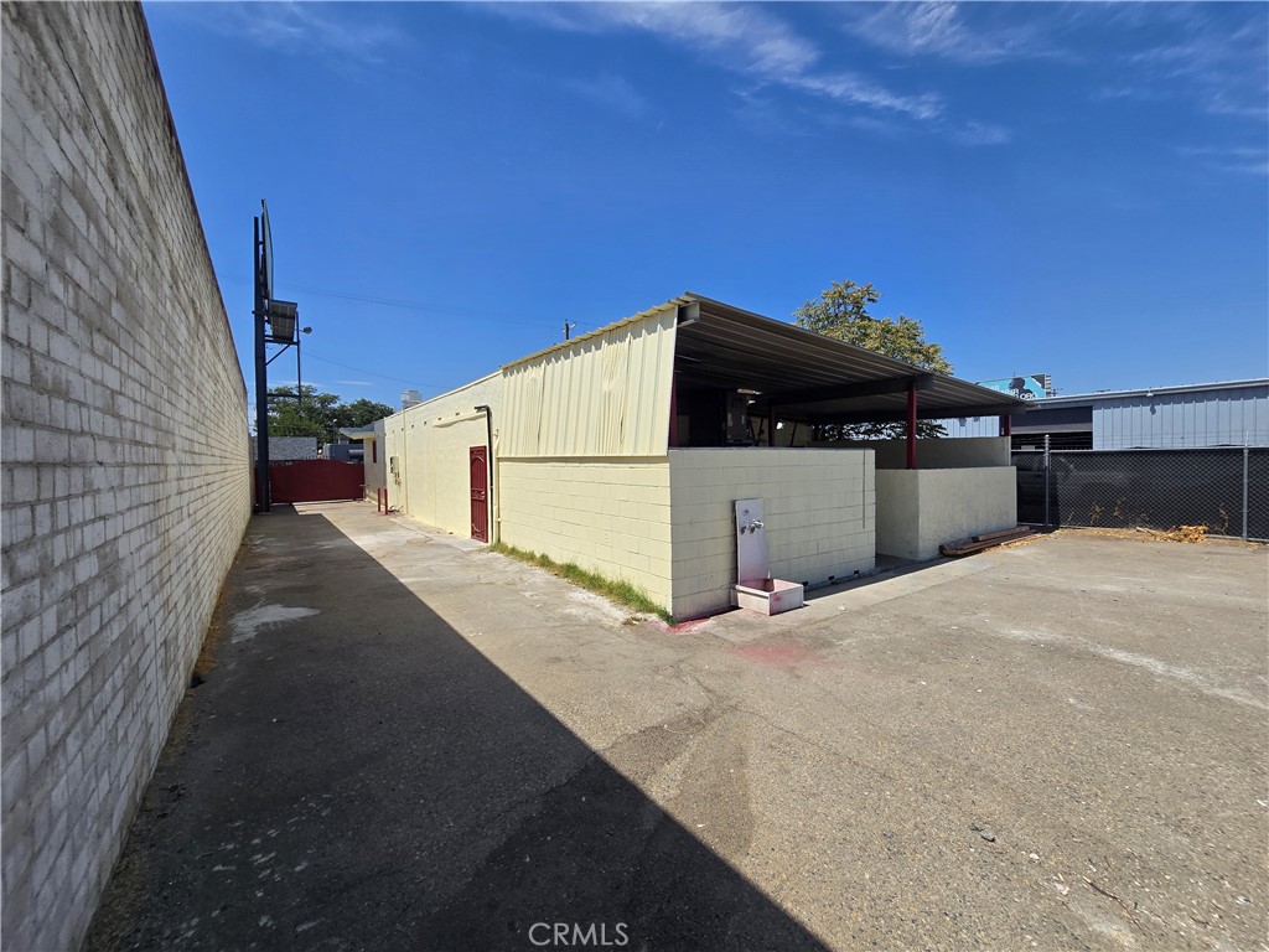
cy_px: 476
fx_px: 477
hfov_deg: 106.2
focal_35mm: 13
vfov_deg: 89.9
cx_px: 634
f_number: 2.2
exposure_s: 1/3618
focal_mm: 2.2
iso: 50
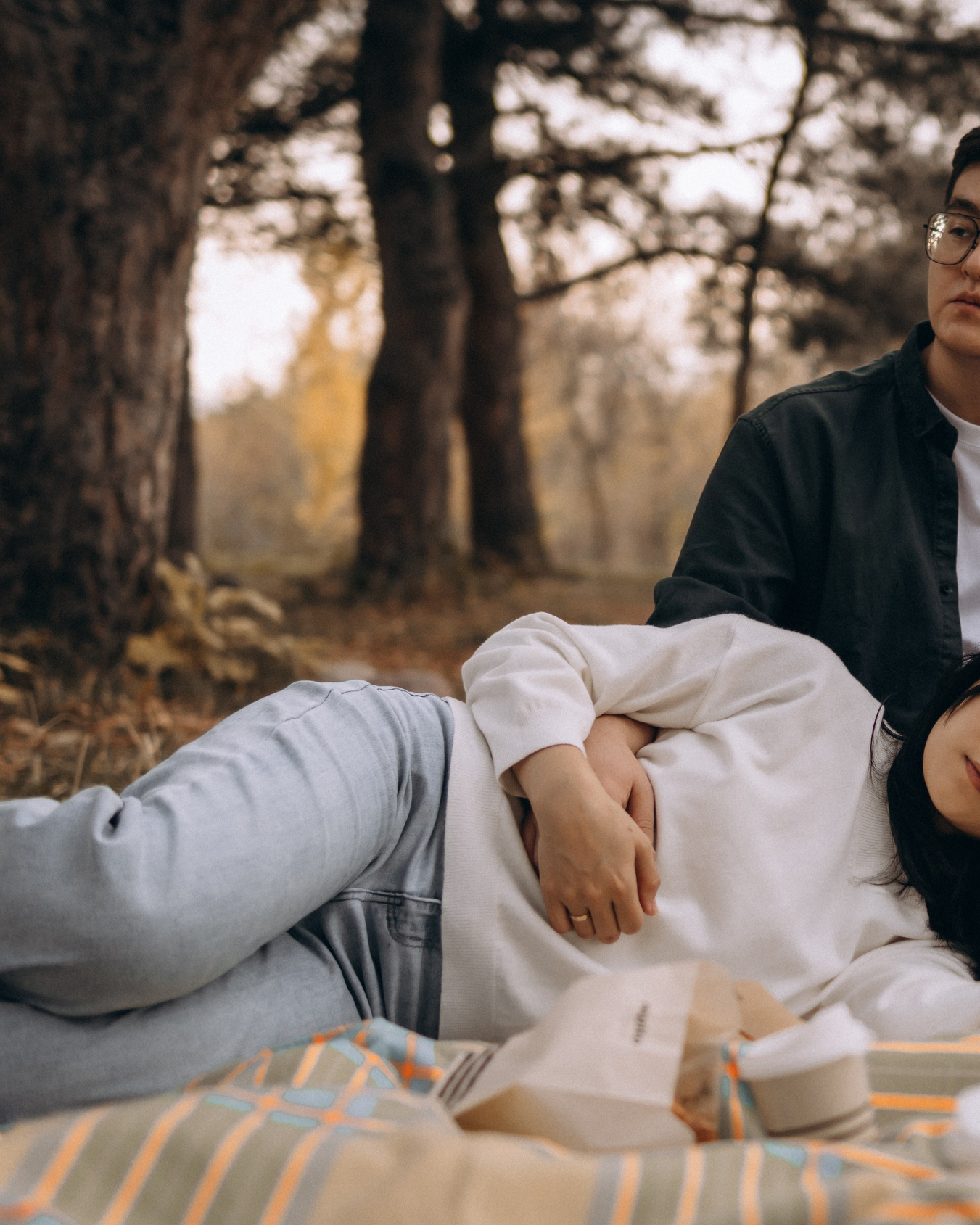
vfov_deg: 29.6
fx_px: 2321
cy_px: 609
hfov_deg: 23.2
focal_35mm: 64
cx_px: 899
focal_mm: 30
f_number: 1.4
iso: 100
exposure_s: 1/160
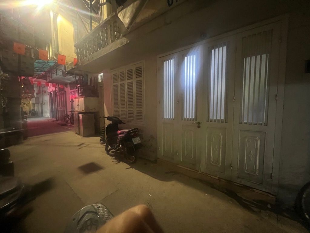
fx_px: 116
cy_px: 116
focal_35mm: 13
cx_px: 155
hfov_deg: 106.2
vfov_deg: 89.9
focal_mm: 1.57
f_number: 1.8
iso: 1000
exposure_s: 1/25
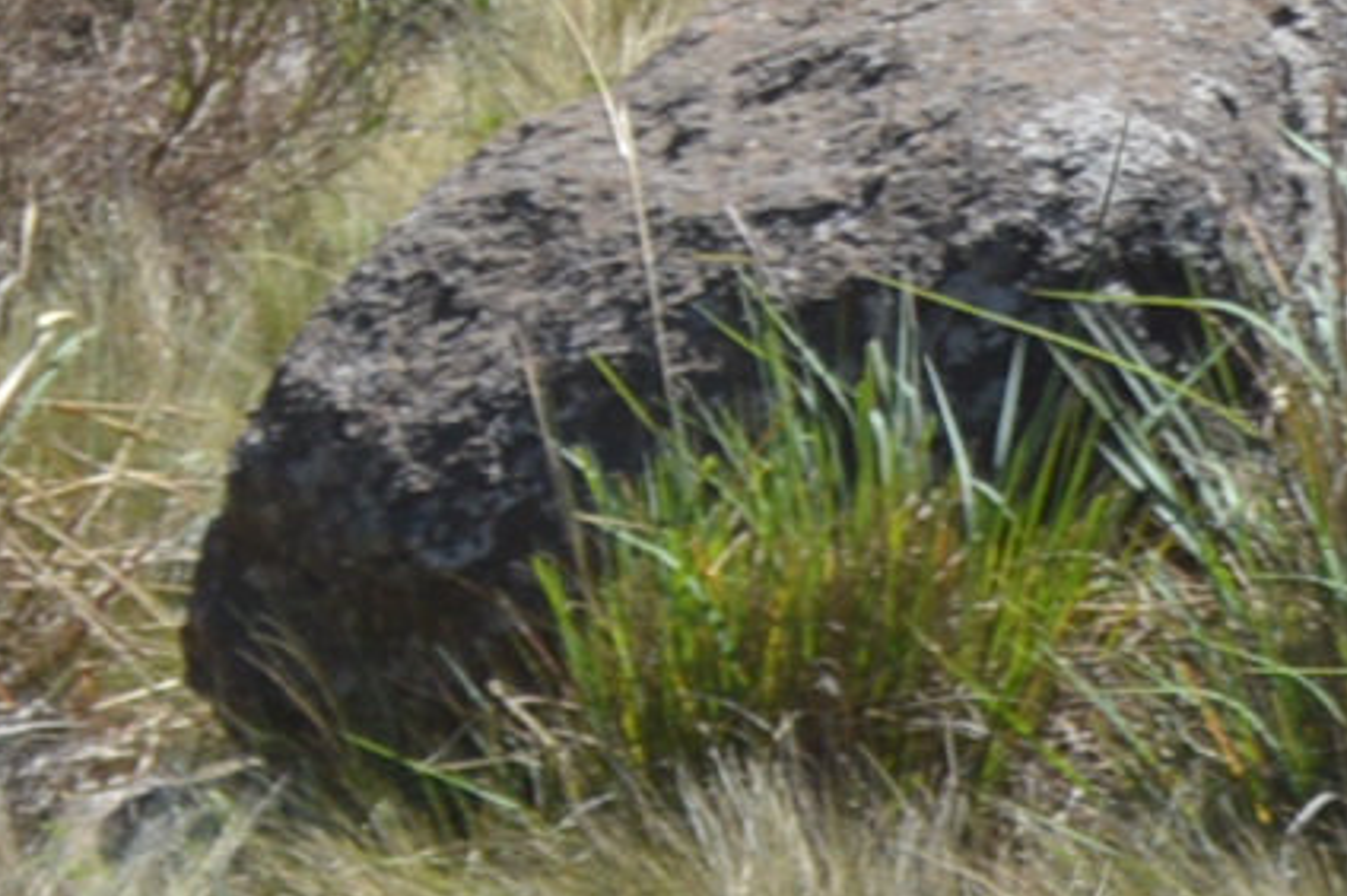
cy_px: -1585
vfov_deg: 2.6
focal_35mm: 532
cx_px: 3895
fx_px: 19890
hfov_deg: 3.8
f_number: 7.1
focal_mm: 50
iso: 100
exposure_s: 1/200
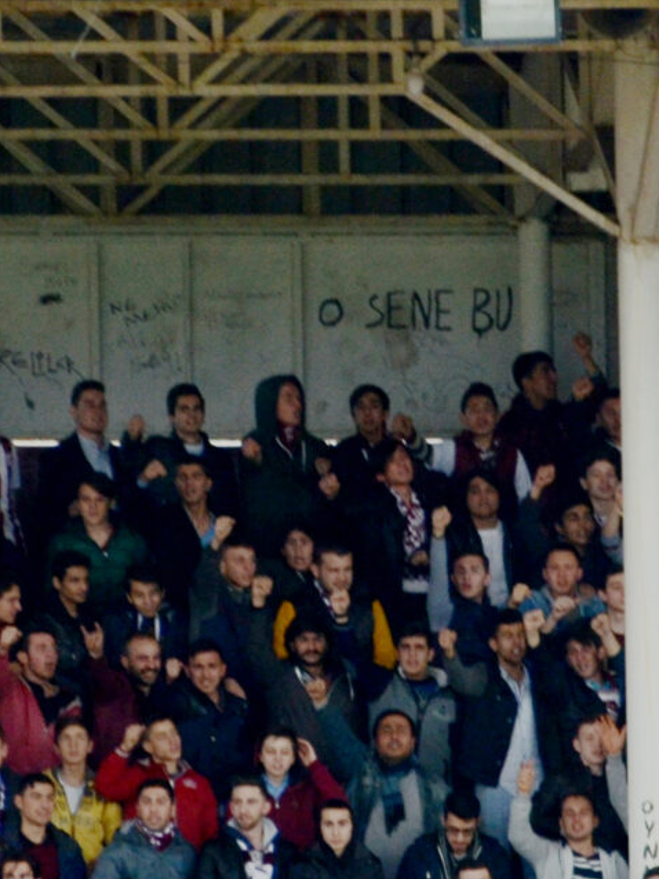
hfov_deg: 1.8
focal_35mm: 810
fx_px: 20554
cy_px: 1036
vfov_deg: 2.4
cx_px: 1154
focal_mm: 140
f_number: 5.6
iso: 500
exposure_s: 1/320
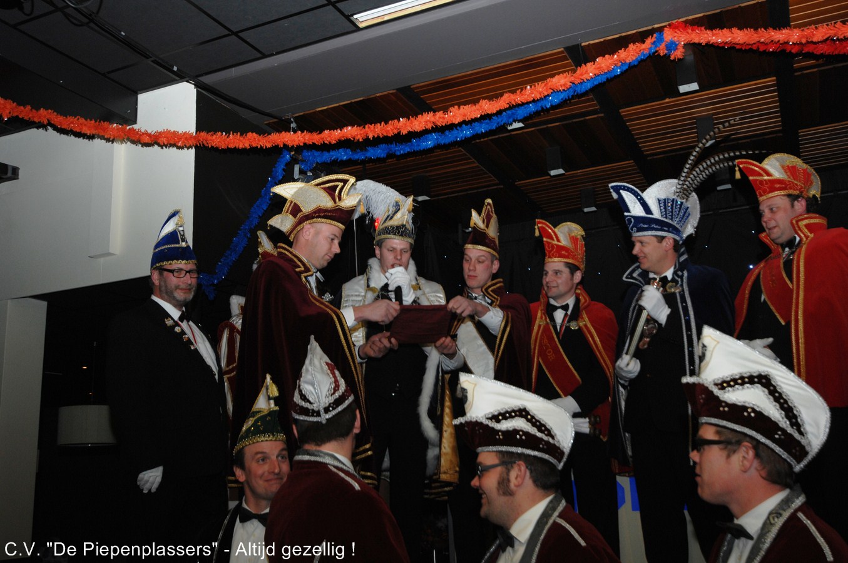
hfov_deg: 53.2
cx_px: 424
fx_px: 847
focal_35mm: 36
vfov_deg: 36.8
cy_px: 282
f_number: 5.6
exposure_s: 1/125
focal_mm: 24
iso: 250
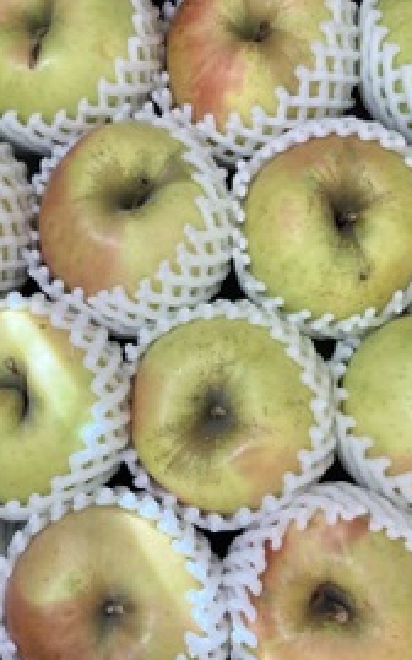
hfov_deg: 24.4
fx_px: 953
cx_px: 167
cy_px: 339
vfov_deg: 38.2
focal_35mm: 53
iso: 64
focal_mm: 3.99
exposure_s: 1/100
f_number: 1.8
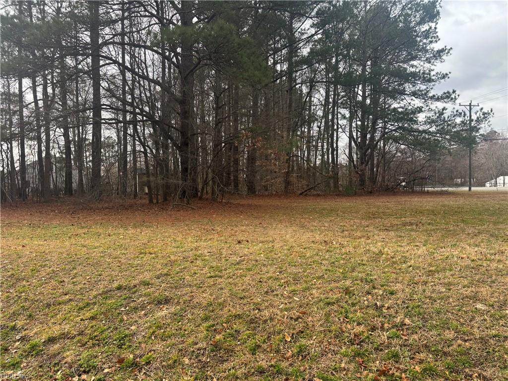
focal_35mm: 26
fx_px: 382
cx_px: 254
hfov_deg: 67.3
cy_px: 190
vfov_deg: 53.1
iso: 50
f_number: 1.6
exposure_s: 1/775
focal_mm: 5.96
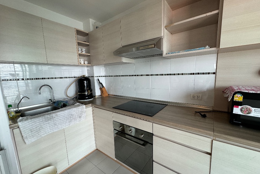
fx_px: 108
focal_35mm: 15
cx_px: 130
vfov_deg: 77.3
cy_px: 91
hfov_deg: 100.4
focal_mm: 2.22
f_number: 2.2
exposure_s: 1/100
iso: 200
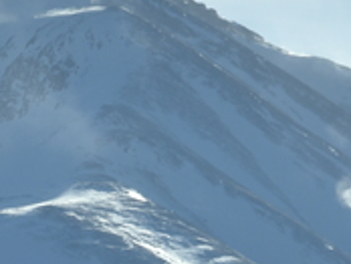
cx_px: -922
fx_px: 9687
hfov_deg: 2.0
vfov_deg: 1.6
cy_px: 248
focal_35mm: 954
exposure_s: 1/400
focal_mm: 135
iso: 100
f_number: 10
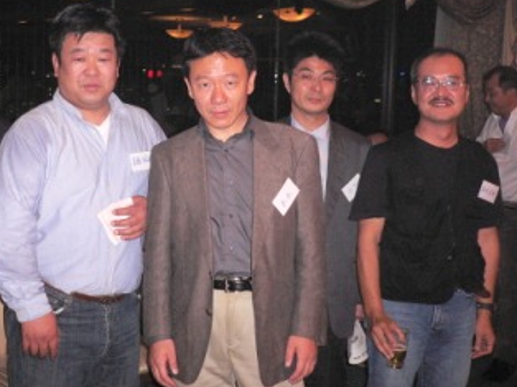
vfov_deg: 29.0
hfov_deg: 37.8
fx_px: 746
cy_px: 150
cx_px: 176
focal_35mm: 50
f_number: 2.8
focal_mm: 5.8
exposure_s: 1/60
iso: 400
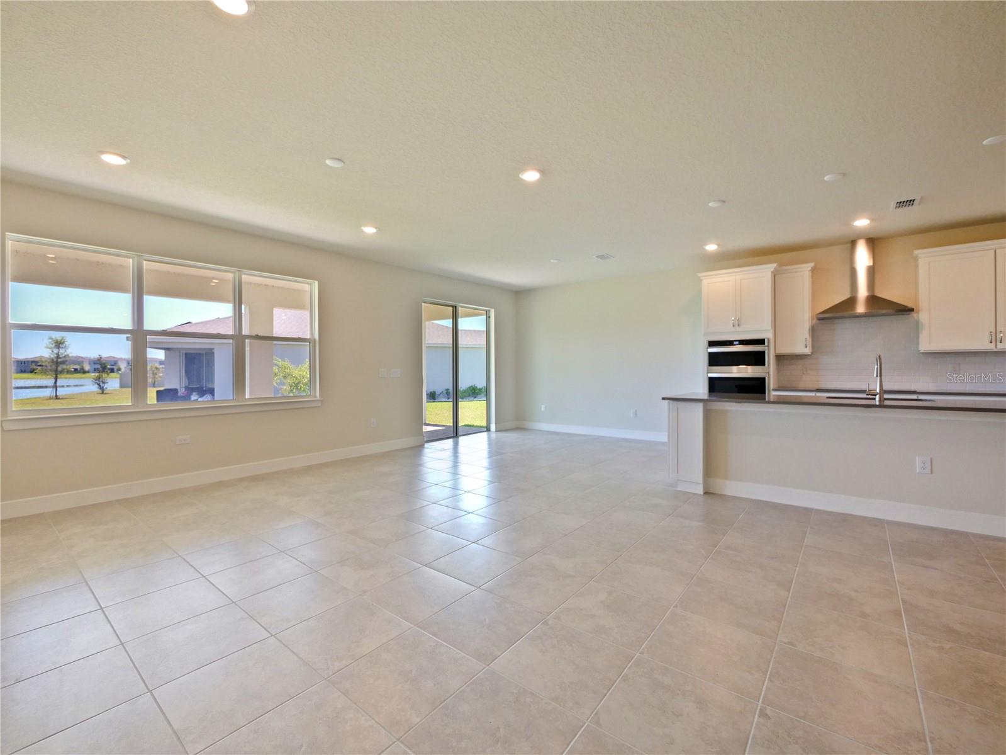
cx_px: 503
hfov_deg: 102.1
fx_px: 407
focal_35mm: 14
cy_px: 378
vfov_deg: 85.7
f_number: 4
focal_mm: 7
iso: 800
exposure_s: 1/125
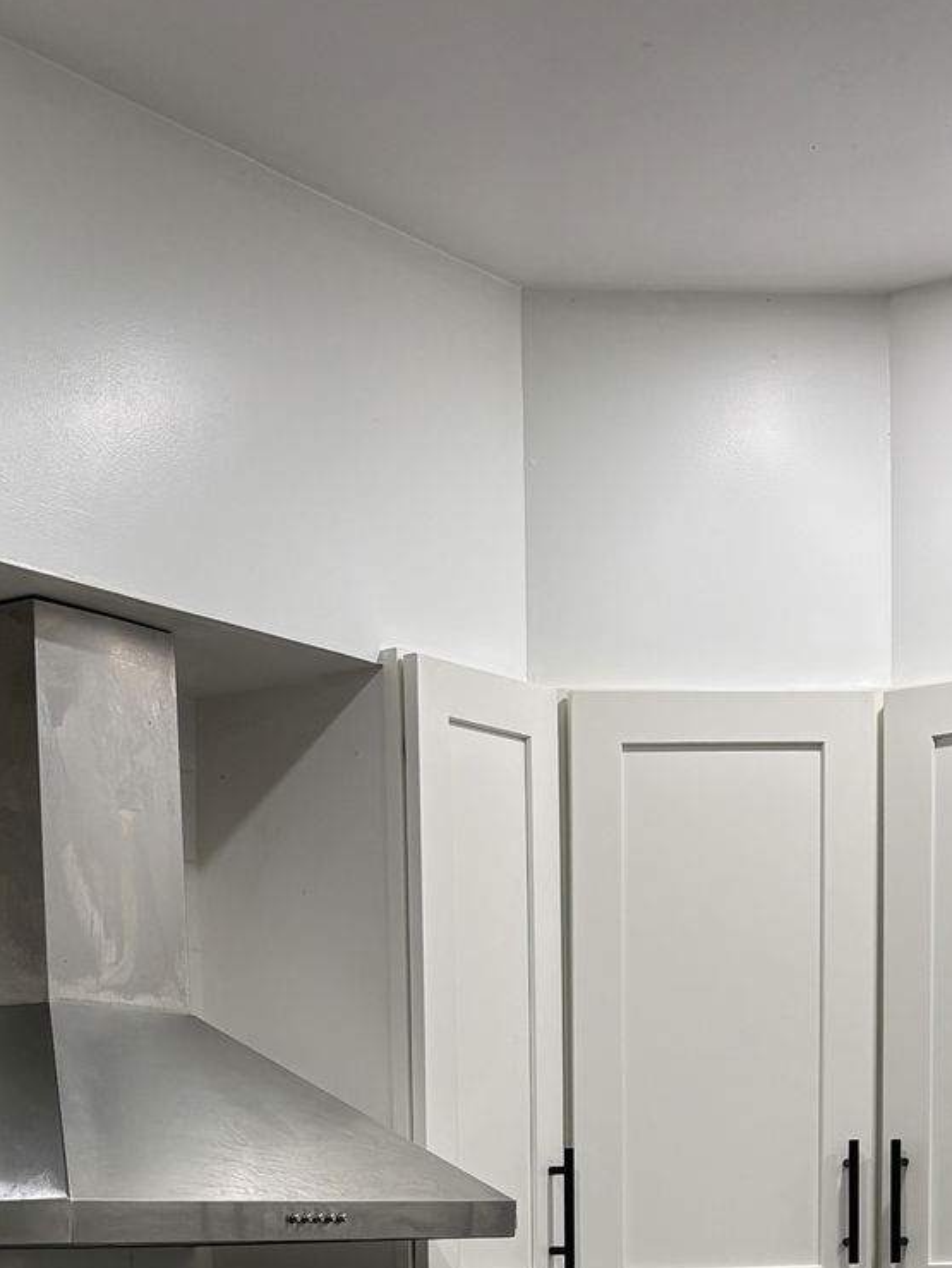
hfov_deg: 19.5
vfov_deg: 23.5
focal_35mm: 75
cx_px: 259
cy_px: 1573
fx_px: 2748
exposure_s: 1/120
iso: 125
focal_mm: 5.96
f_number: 1.6
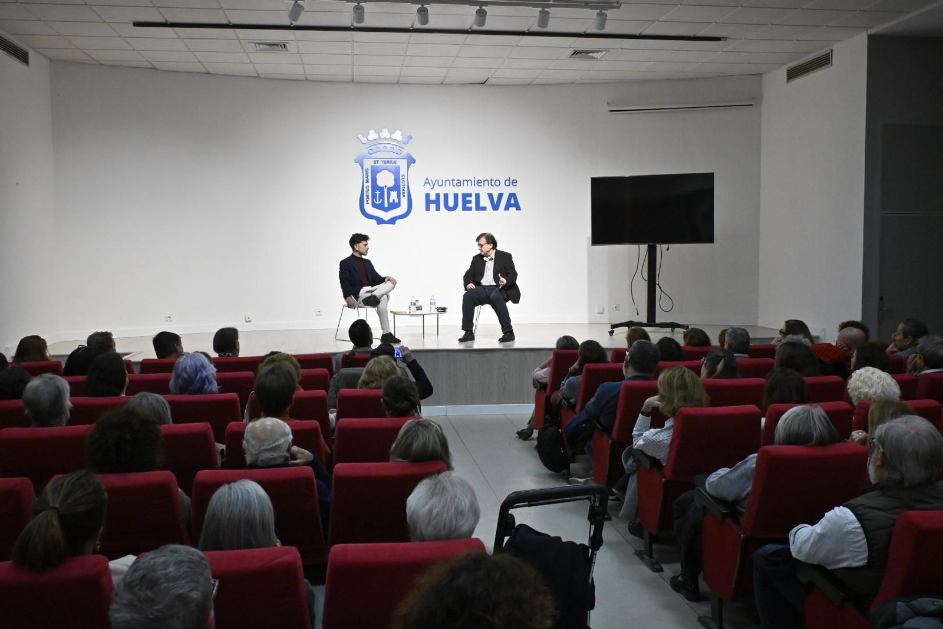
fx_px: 864
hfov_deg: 57.2
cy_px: 314
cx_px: 472
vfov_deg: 40.0
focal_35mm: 33
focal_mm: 22
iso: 2000
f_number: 5.6
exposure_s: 1/200
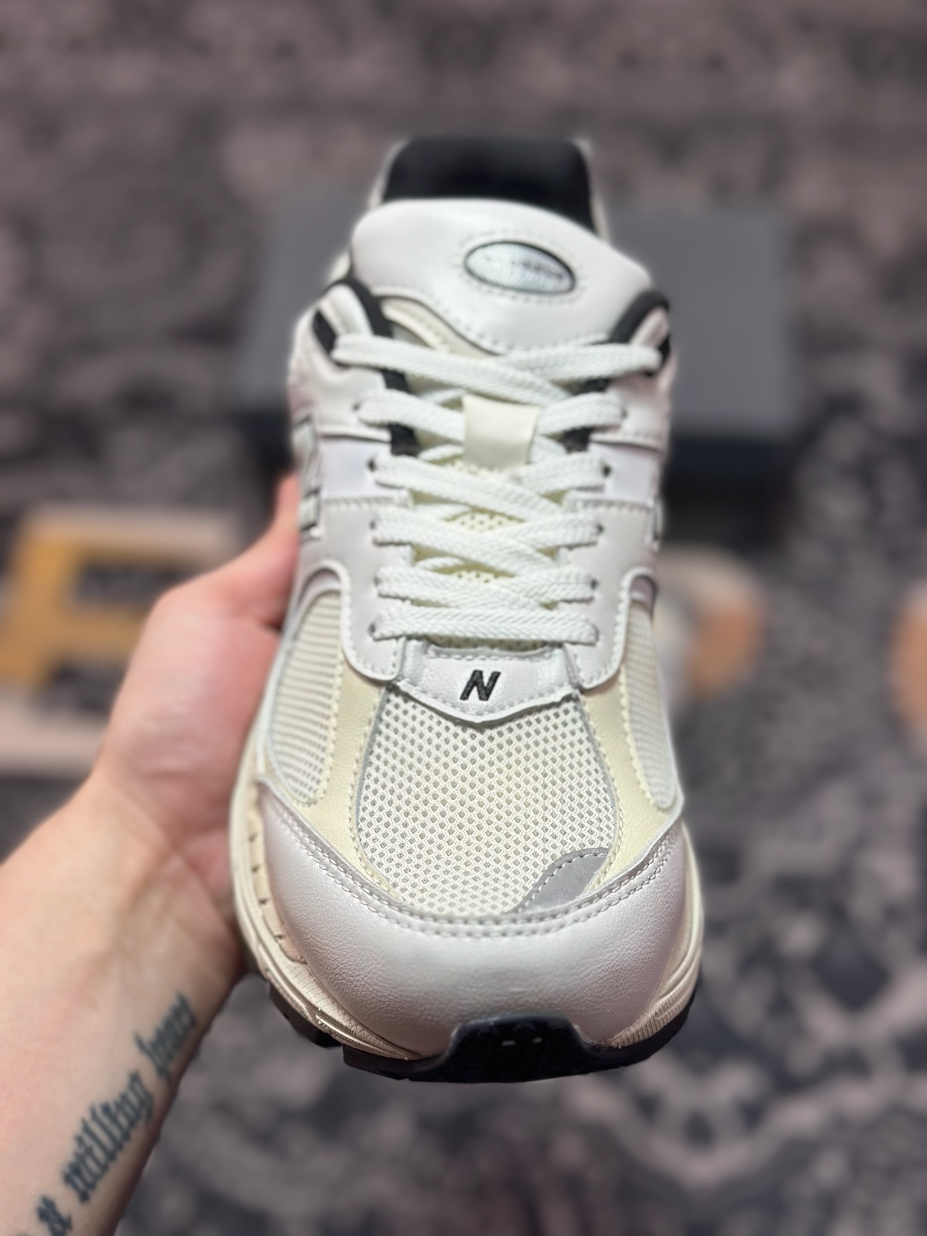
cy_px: 618
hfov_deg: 30.3
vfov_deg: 39.7
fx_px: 1714
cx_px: 464
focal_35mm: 48
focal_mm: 6.86
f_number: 1.78
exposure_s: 1/864
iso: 80
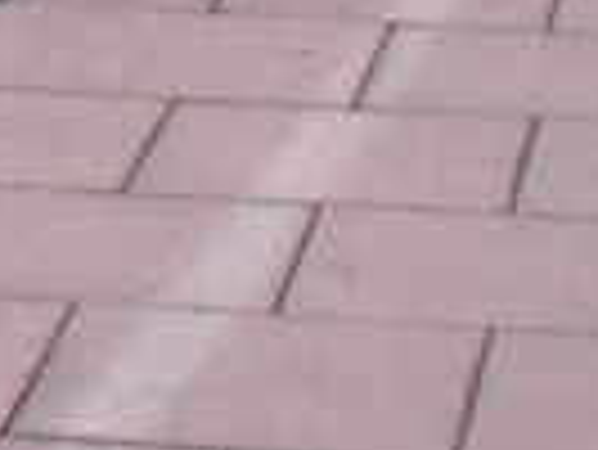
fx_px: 5308
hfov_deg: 6.4
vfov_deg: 4.6
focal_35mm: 307
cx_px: -166
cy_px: -1030
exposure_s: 1/45
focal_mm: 7.1
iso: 160
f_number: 3.1
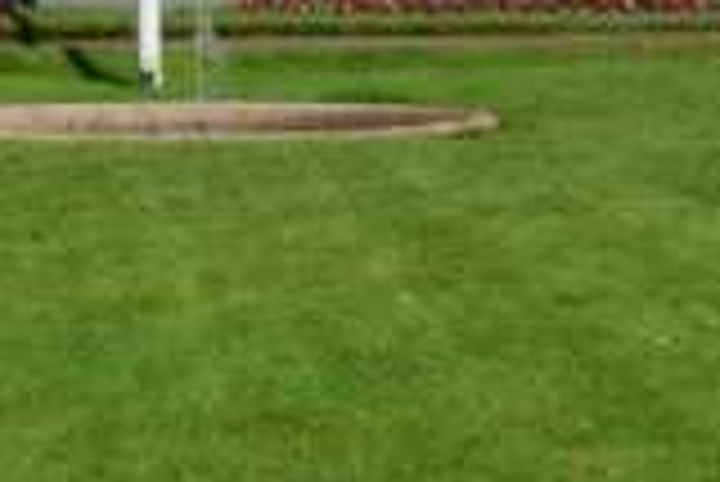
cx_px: 68
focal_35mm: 220
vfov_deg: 6.1
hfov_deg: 9.3
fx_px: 4404
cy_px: -532
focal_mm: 44
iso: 125
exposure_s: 1/200
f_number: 13
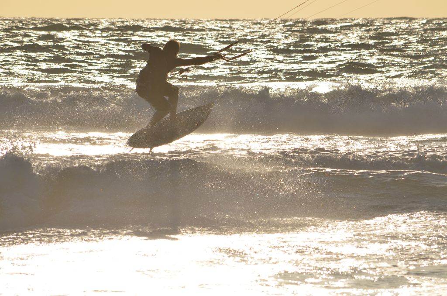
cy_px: 148
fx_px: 5575
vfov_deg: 3.0
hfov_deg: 4.6
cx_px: 224
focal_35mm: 450
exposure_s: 1/2500
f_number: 10
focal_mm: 300
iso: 200
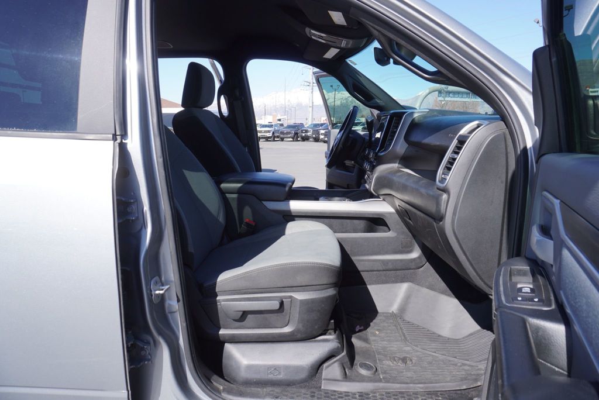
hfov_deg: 73.7
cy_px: 200
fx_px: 400
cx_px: 300
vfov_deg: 53.2
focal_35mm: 24
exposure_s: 1/125
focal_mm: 16
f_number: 8
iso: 100
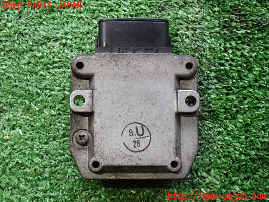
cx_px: 134
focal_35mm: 62
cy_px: 101
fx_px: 482
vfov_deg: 23.7
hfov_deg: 31.2
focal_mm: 11.09
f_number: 3.6
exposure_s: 1/60
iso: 800
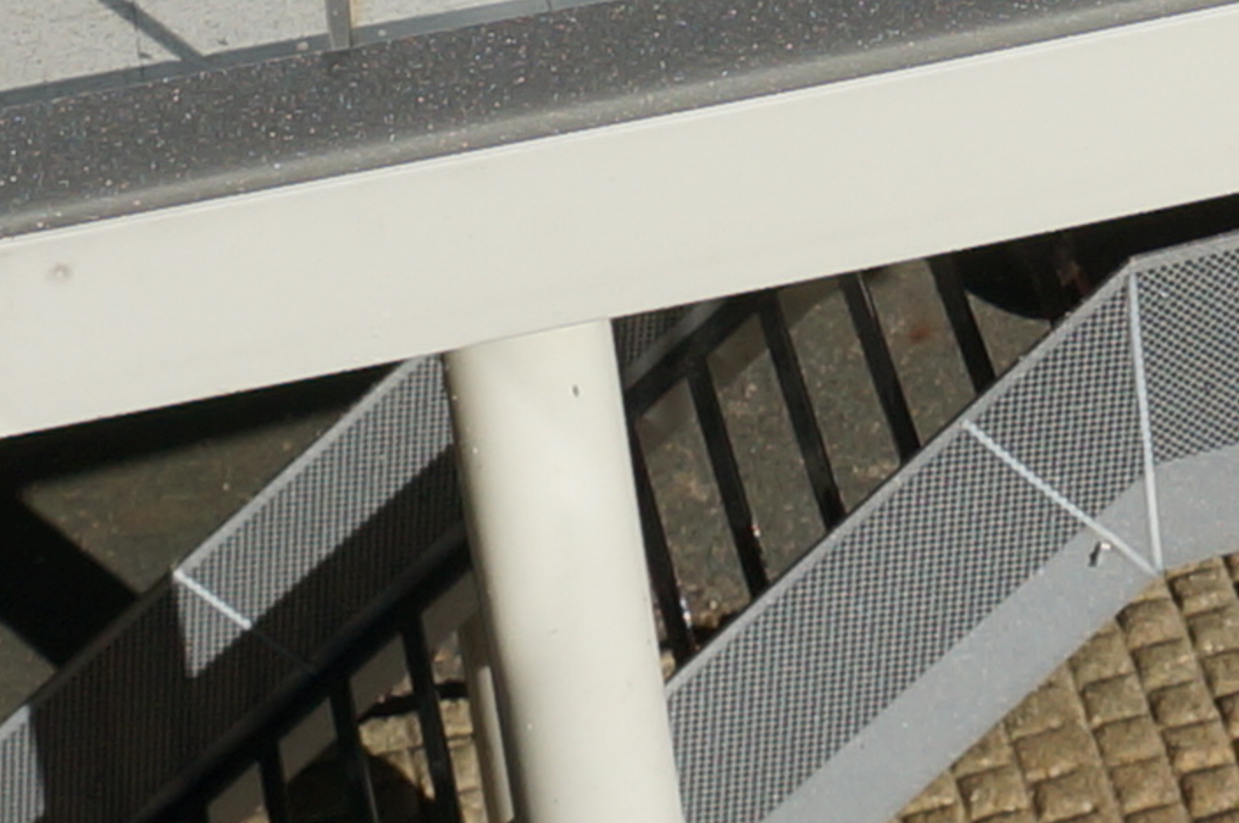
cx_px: 1744
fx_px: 5741
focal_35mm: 167
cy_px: -1483
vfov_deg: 7.4
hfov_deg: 11.9
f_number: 9
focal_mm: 16
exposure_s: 1/320
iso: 100
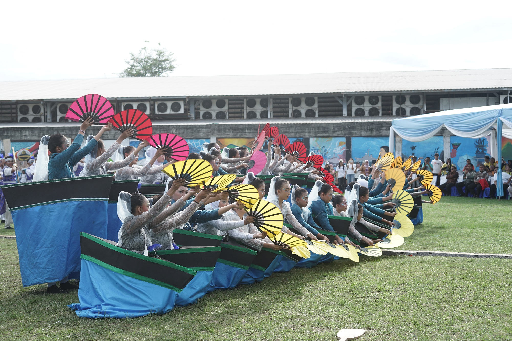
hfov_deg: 39.6
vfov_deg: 27.0
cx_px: 256
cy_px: 170
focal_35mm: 50
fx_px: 711
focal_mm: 50
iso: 125
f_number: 5
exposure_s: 1/320
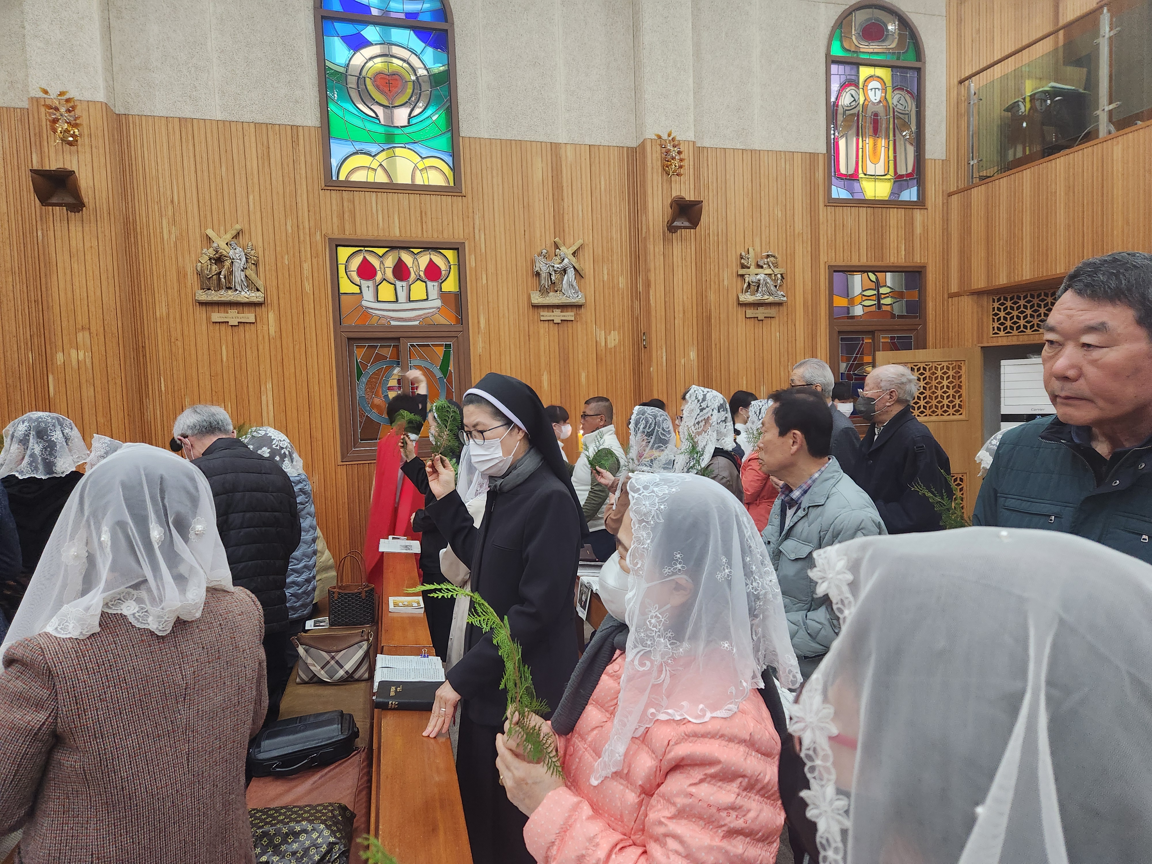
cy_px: 432
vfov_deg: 58.9
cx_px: 576
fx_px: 765
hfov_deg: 73.9
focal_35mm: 23
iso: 500
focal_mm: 5.4
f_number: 1.8
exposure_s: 1/120
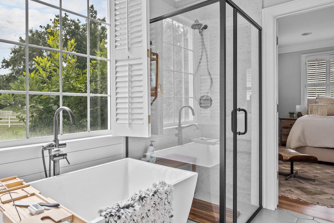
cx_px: 129
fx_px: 223
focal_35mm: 24
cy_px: 106
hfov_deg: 72.7
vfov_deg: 53.1
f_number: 4
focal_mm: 16
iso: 200
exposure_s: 1/60
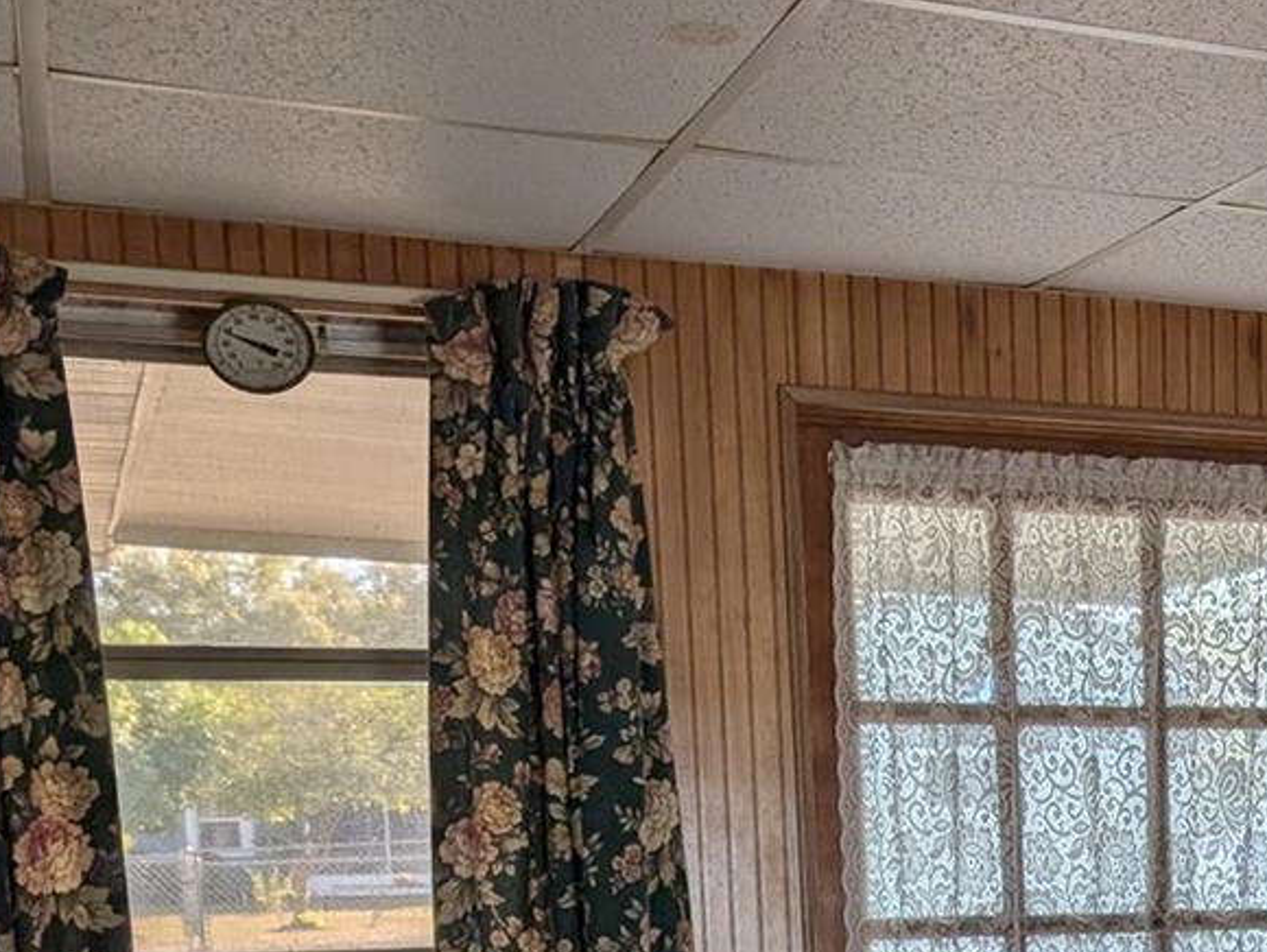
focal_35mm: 66
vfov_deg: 20.7
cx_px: 1433
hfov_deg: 26.7
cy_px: 1159
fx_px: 2418
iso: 23
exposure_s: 1/125
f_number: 1.68
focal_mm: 6.9
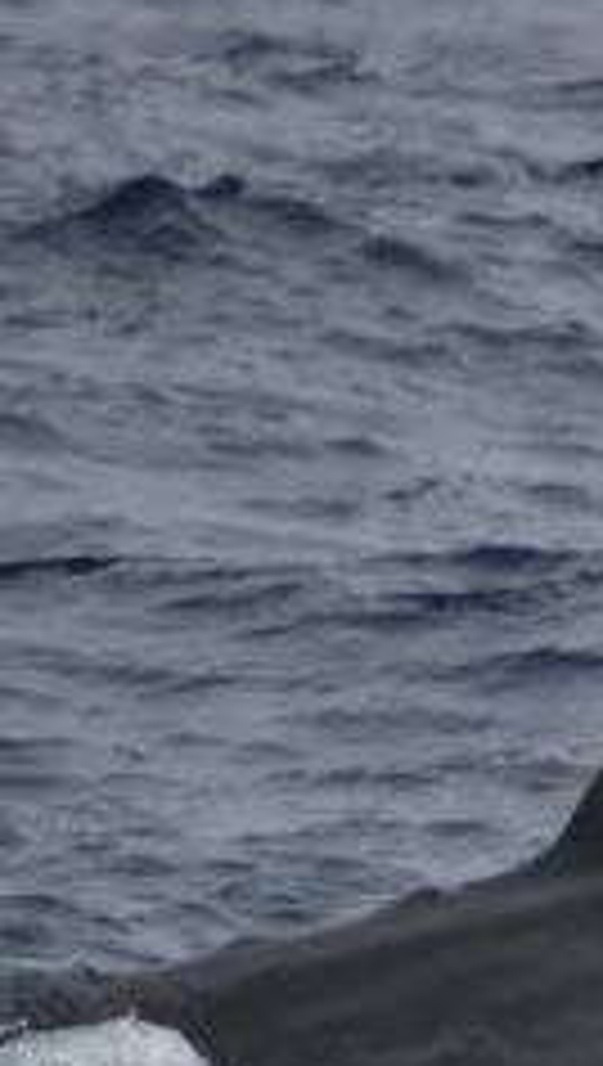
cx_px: 1692
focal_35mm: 2117
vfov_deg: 1.0
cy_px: 852
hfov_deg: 0.6
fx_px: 59942
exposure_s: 1/8000
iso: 1250
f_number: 6.3
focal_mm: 600
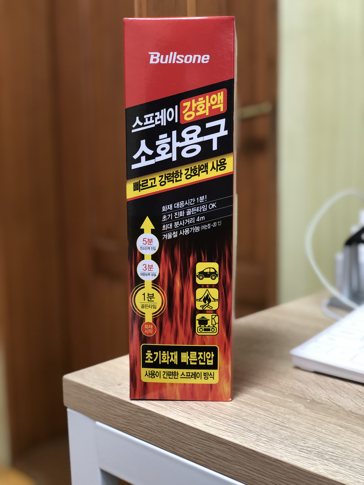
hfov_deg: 28.0
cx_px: 182
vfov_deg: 36.8
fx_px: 729
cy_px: 242
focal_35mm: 52
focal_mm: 6
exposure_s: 1/30
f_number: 2.4
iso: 125
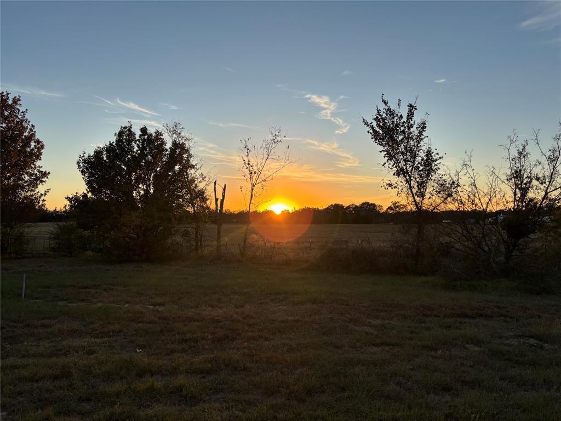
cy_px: 210
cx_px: 280
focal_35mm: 26
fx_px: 421
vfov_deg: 53.1
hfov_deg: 67.3
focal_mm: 5.96
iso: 50
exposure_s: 1/1616
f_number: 1.6
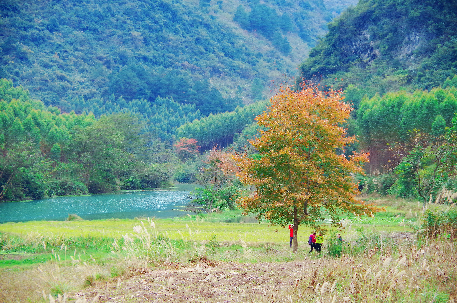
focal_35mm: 117
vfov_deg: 11.7
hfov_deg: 17.5
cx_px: 228
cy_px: 152
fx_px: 1482
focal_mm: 78
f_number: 5.6
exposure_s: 1/320
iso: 800
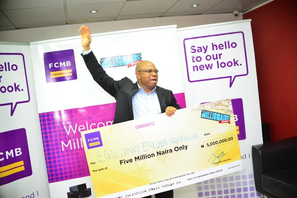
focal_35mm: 35
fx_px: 289
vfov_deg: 37.9
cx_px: 148
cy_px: 99
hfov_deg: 54.4
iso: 1600
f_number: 3.5
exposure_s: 1/160
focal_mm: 35
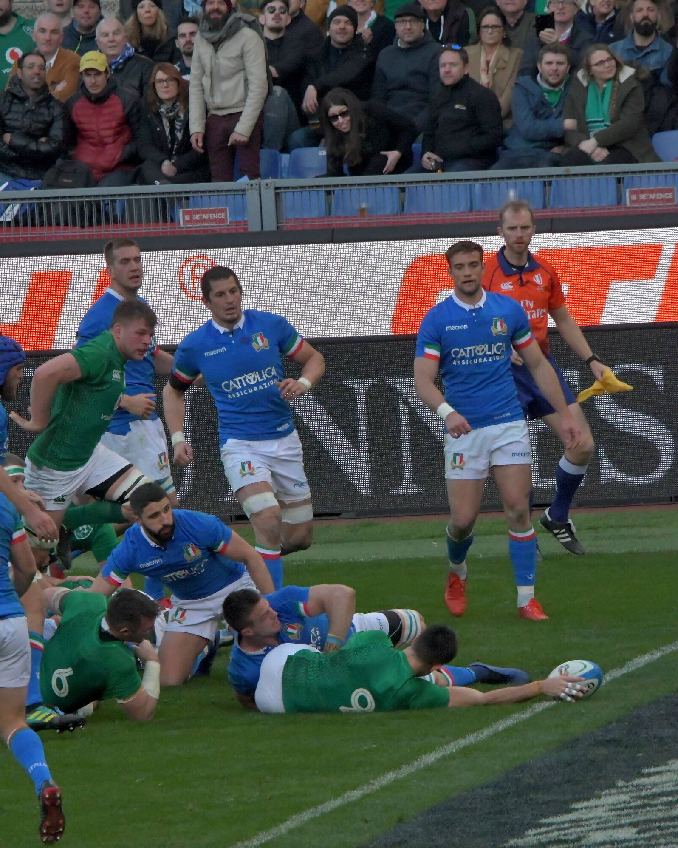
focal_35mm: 779
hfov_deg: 2.0
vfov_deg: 2.5
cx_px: 339
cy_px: 464
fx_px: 19539
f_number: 20
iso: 6400
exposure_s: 1/640
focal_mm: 460
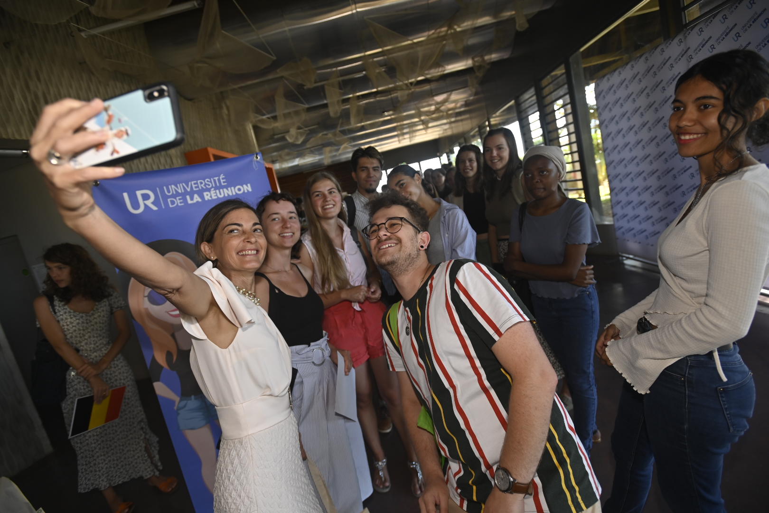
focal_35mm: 17
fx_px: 363
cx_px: 384
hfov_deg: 93.3
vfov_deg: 70.4
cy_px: 256
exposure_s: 1/250
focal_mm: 17
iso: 200
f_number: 4
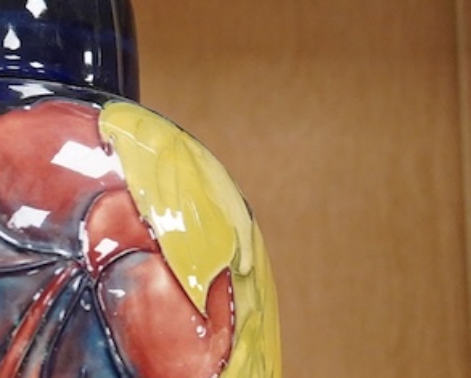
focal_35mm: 162
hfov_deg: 11.1
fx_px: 2261
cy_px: 217
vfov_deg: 9.6
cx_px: -379
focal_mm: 30
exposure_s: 1/200
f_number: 8
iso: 3200
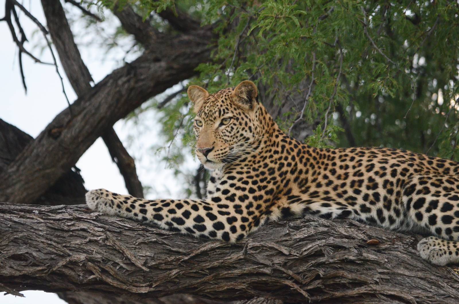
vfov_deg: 1.8
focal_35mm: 750
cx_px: 230
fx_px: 9543
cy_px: 152
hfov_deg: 2.8
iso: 2500
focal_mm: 500
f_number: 6.3
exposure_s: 1/400
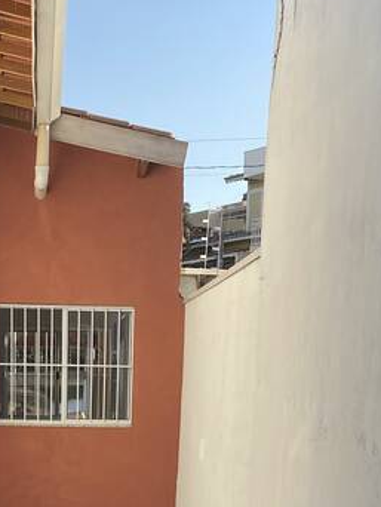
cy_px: 729
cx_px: 64
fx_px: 1202
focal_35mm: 82
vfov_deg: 20.8
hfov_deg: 17.8
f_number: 1.8
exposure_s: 1/568
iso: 32
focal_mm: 4.25
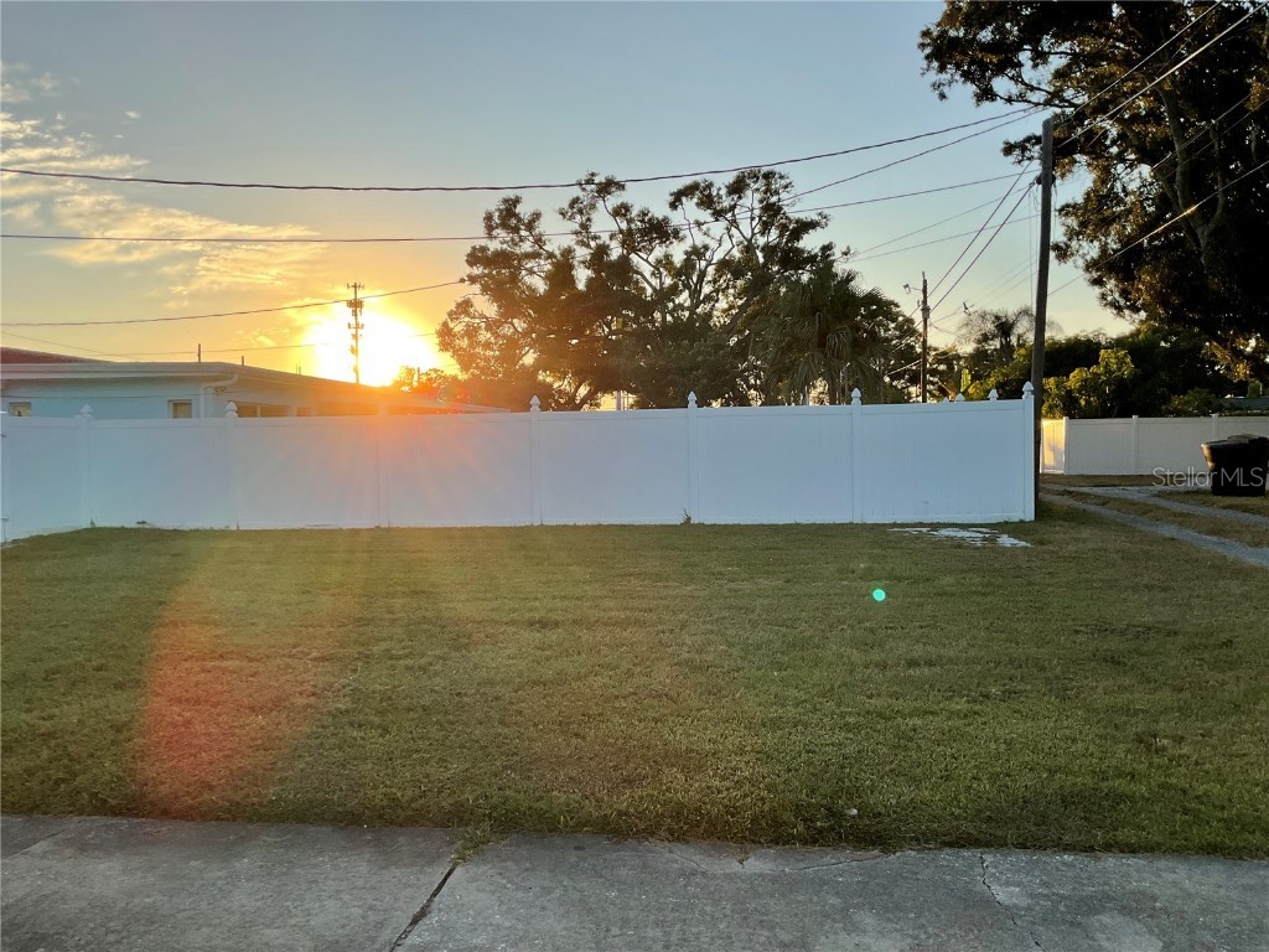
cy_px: 476
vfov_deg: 48.2
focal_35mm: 29
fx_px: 1063
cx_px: 634
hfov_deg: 61.7
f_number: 1.8
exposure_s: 1/978
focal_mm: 3
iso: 16
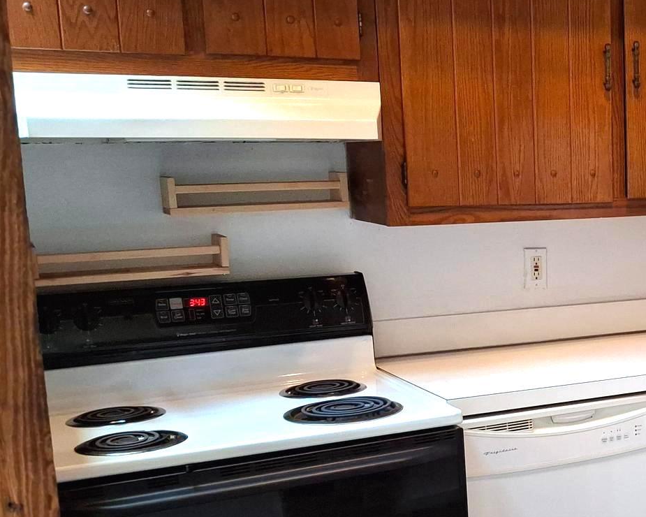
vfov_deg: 27.9
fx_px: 1032
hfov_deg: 31.5
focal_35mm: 54
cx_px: 680
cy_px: 340
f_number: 1.8
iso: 250
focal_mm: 4.69
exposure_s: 1/40
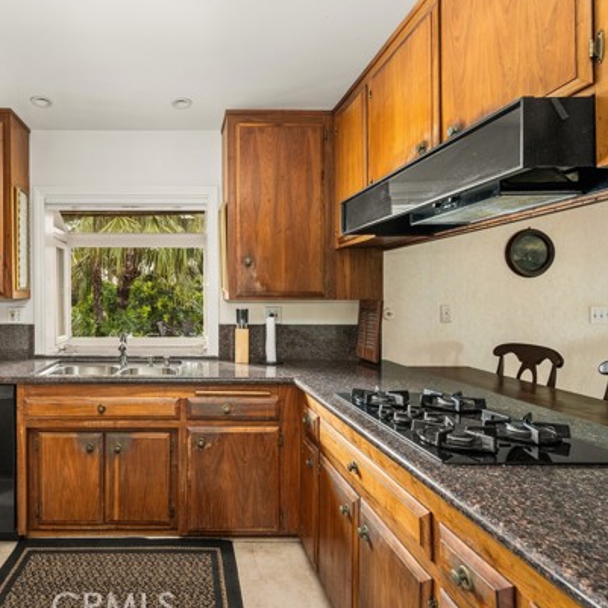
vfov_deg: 77.7
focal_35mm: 19
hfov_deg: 75.2
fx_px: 378
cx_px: 202
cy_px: 305
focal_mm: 14
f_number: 5.6
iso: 100
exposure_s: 1/5
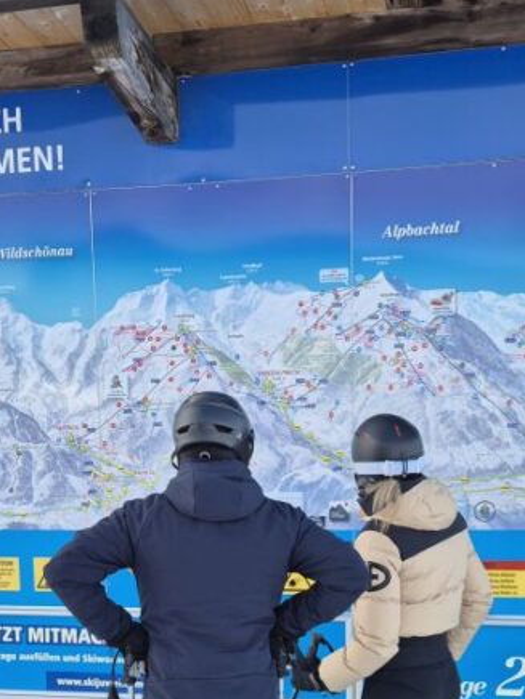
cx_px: 270
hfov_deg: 27.0
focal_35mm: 54
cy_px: 577
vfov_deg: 34.3
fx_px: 1092
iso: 25
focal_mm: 5.4
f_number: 1.8
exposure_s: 1/288
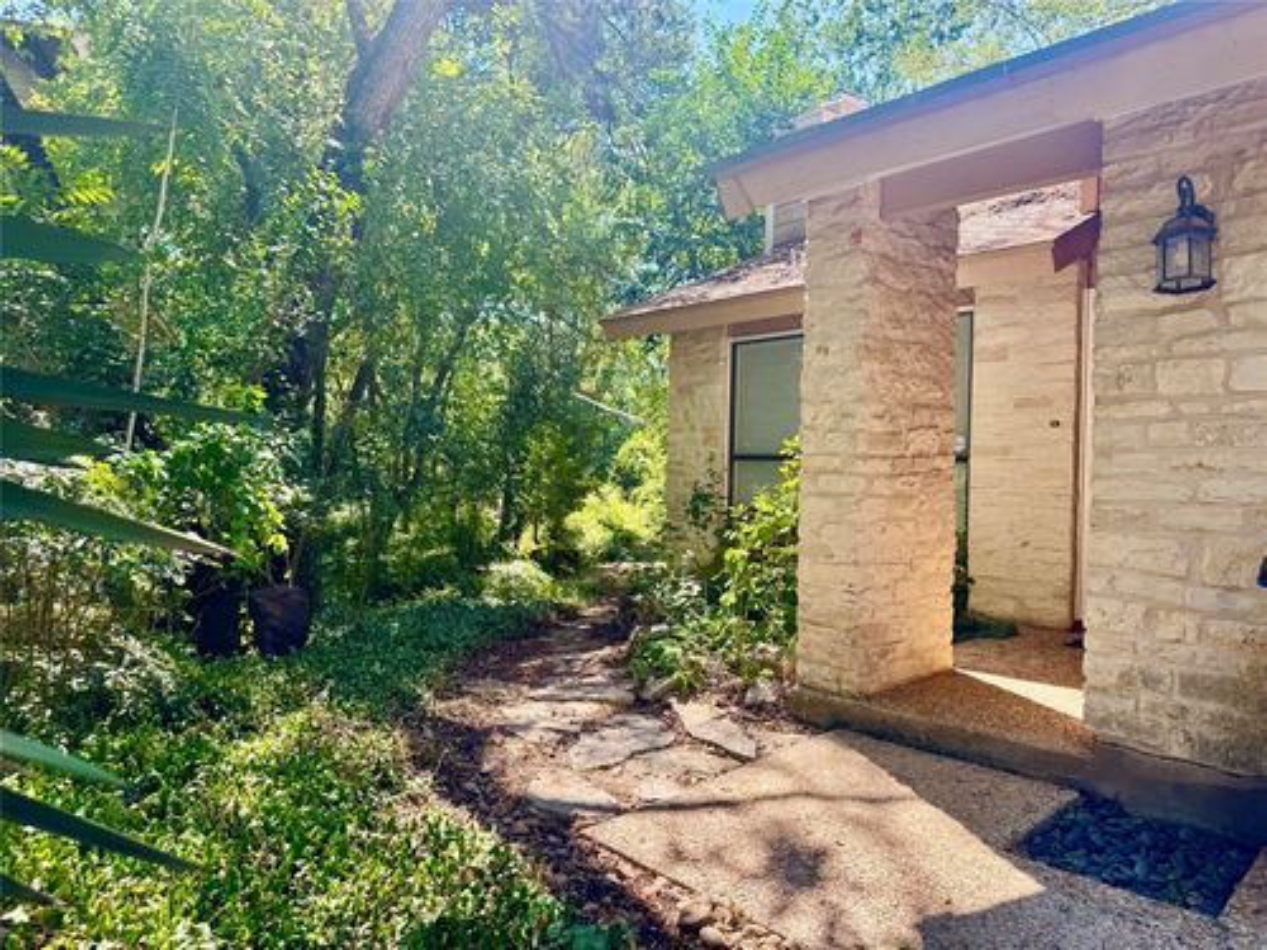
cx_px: 634
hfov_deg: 71.6
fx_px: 878
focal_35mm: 24
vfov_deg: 56.8
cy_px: 475
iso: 80
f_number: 1.78
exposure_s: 1/609
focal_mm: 6.76
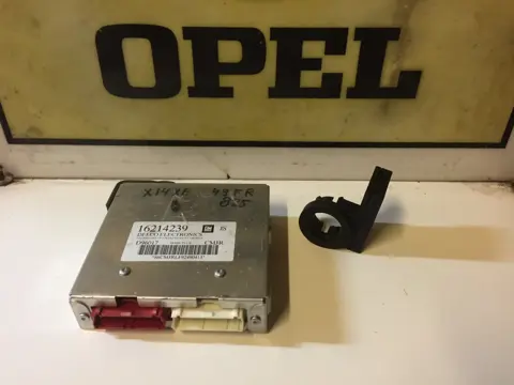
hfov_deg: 61.7
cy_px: 192
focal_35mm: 29
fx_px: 431
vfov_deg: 48.2
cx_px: 257
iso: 250
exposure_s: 1/33
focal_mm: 4.15
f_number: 2.2
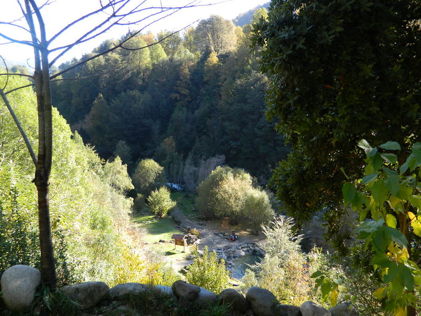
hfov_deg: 52.6
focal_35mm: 35
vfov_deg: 40.7
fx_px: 426
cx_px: 210
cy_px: 158
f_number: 3.3
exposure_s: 1/100
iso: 80
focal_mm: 6.2
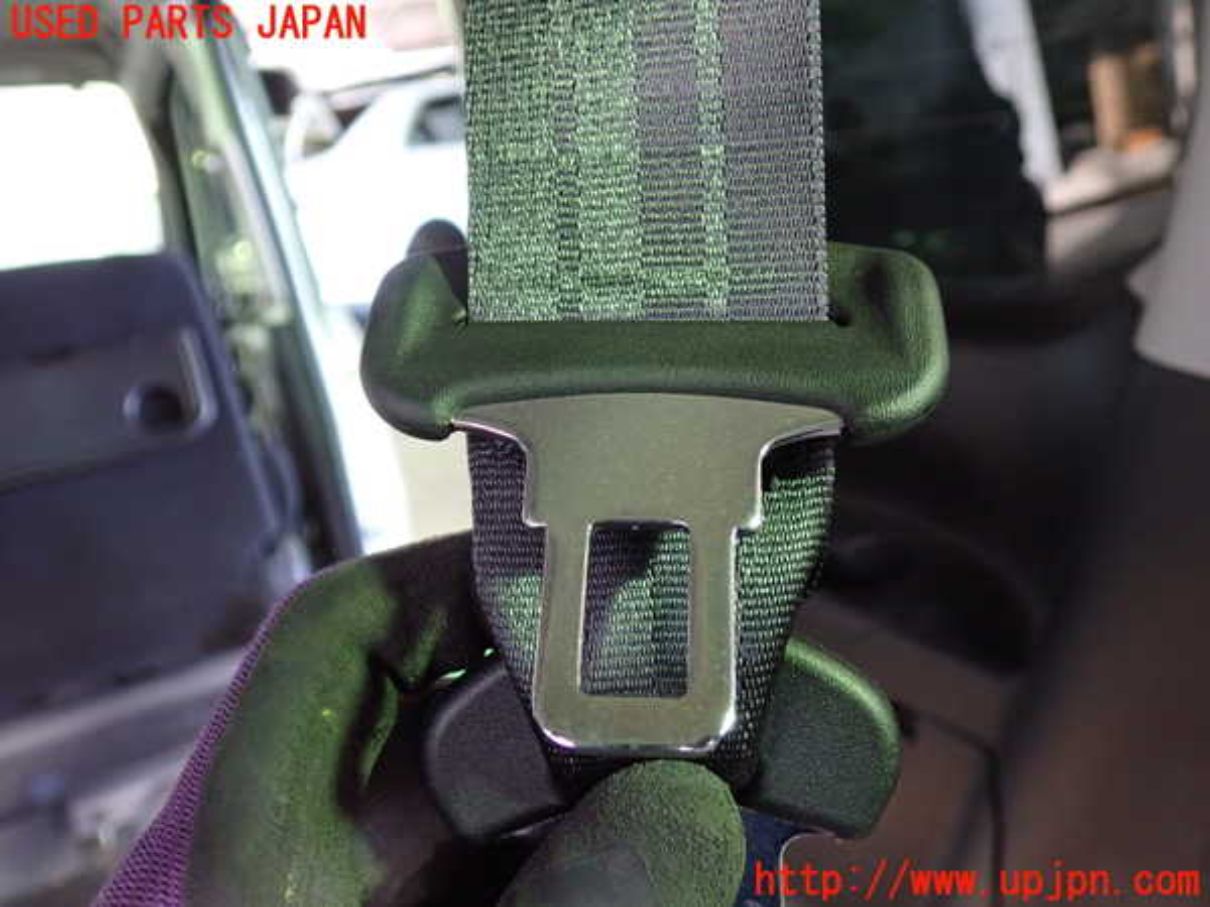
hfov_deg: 60.0
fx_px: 1049
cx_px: 605
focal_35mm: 30
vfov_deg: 46.8
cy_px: 454
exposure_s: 1/30
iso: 800
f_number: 2.3
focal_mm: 5.4
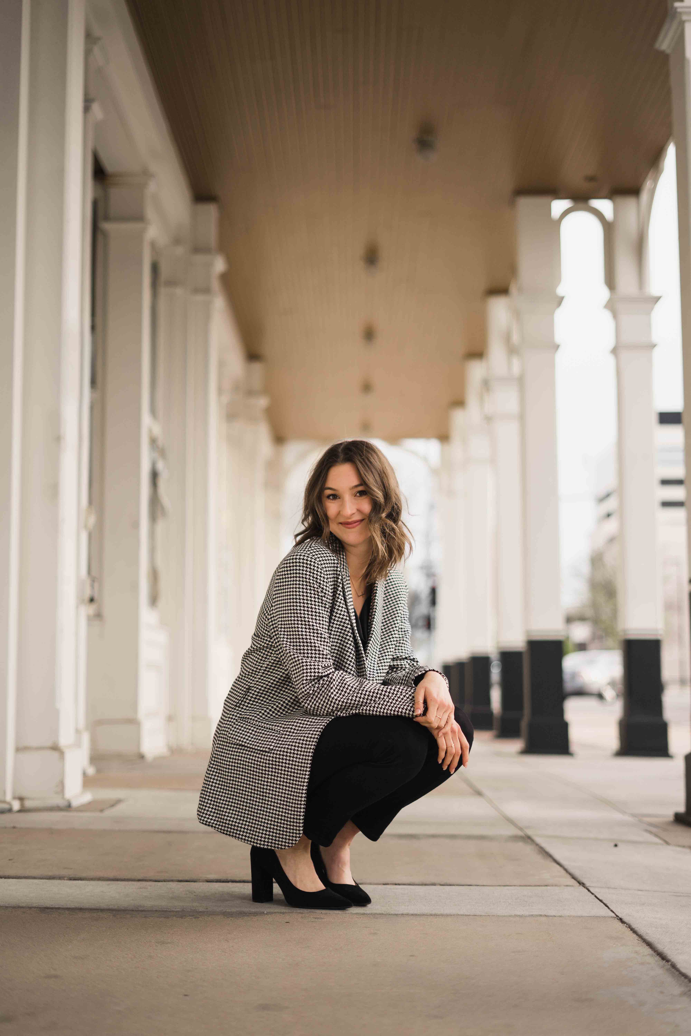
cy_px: 518
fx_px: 1439
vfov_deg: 39.6
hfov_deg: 27.0
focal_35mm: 50
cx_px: 346
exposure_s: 1/800
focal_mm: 50
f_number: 1.8
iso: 100
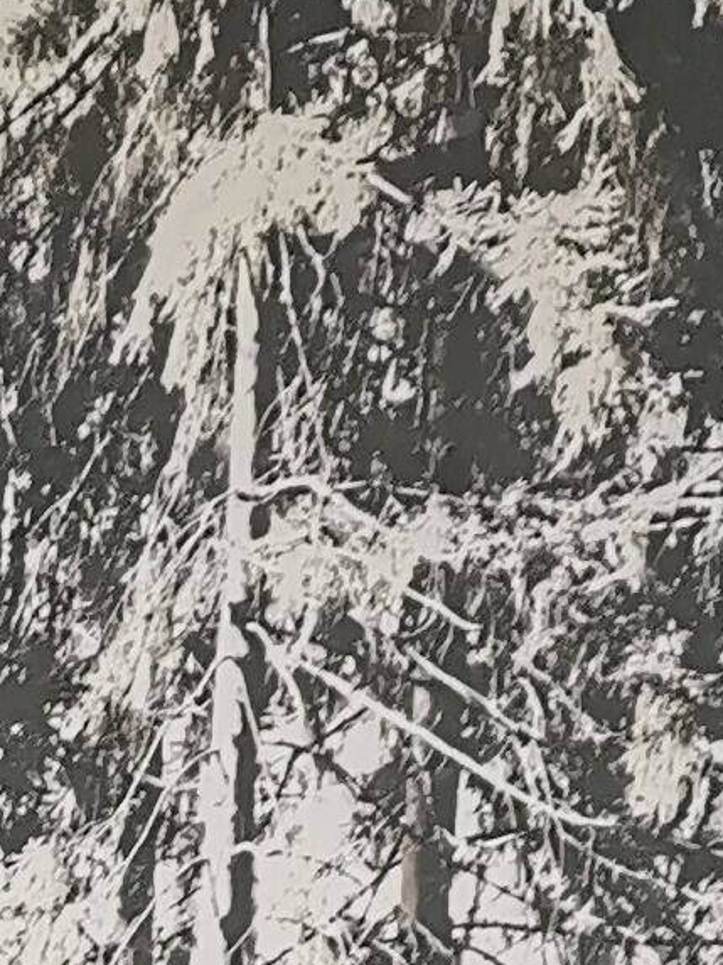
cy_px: 2201
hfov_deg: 7.5
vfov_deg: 10.2
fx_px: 4795
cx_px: -1497
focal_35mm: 172
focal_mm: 5.56
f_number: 1.6
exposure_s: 1/100
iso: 320
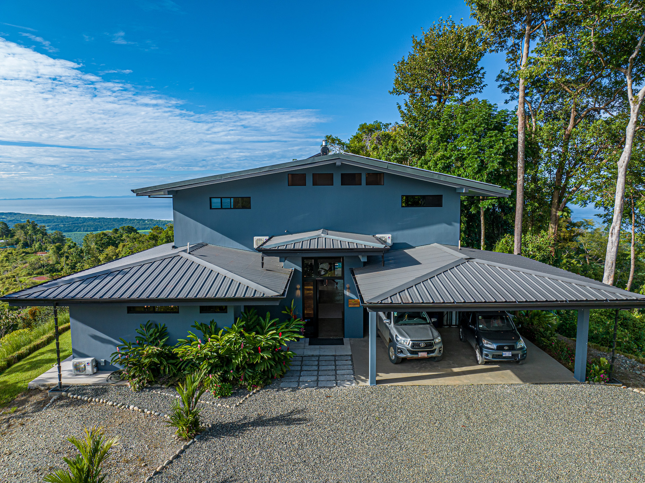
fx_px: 447
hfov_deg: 71.6
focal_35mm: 24
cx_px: 322
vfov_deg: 56.8
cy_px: 242
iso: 170
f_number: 2.8
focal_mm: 12.29
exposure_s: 1/2500
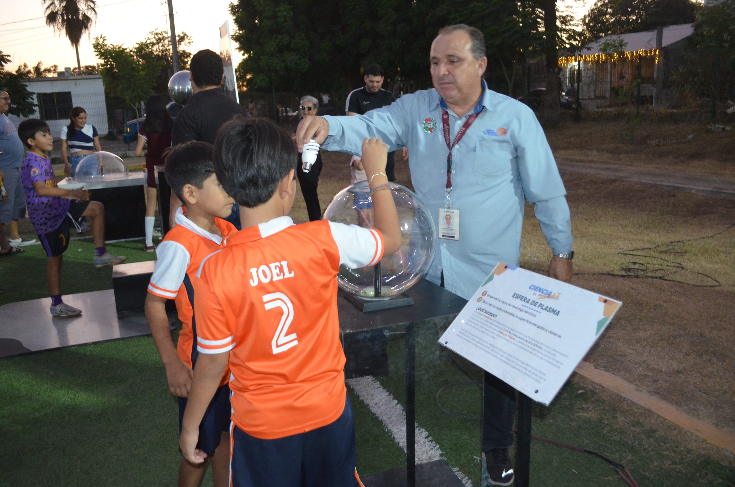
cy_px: 244
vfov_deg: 43.4
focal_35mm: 30
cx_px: 368
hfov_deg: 62.0
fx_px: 611
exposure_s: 1/60
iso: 2200
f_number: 3.8
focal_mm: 20
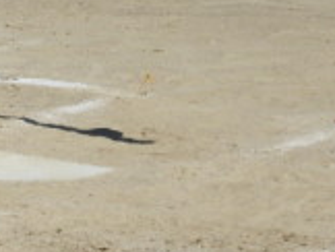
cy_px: -48
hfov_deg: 6.3
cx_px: -85
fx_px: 3043
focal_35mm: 314
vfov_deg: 4.7
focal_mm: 15.2
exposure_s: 1/2000
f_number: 4.5
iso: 100
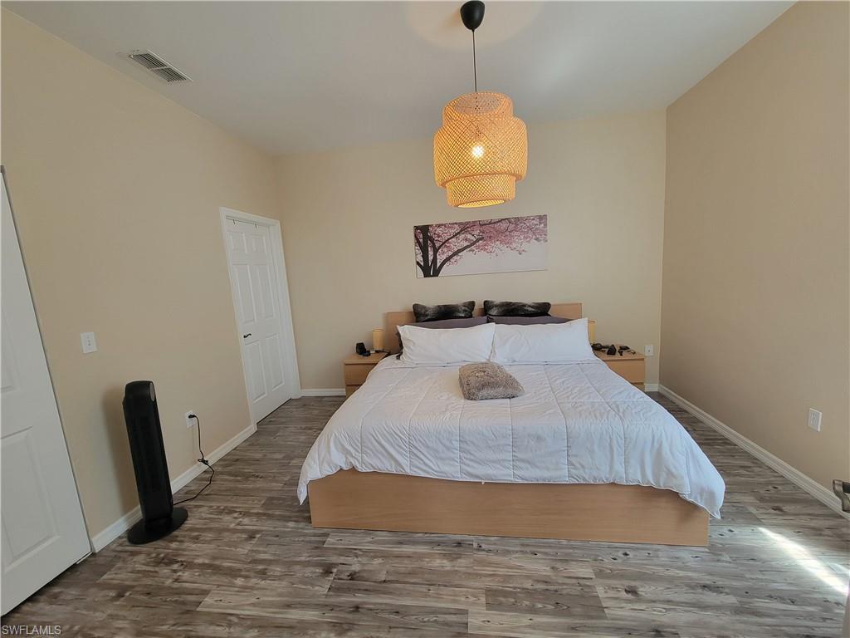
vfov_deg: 89.9
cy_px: 319
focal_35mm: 13
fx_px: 319
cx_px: 425
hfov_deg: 106.2
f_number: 2.2
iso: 200
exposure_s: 1/60
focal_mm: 2.2
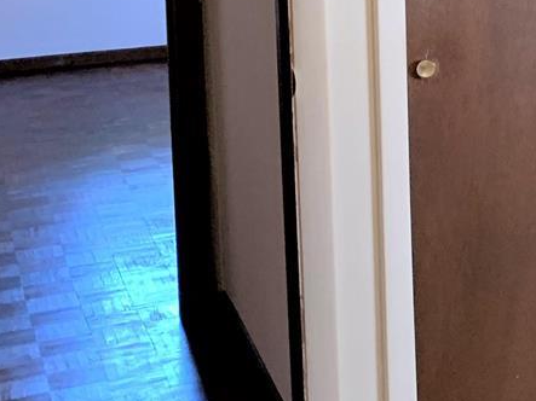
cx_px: 905
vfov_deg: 15.2
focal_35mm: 94
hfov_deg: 17.6
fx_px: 1455
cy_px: -66
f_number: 1.8
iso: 200
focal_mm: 4.25
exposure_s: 1/60
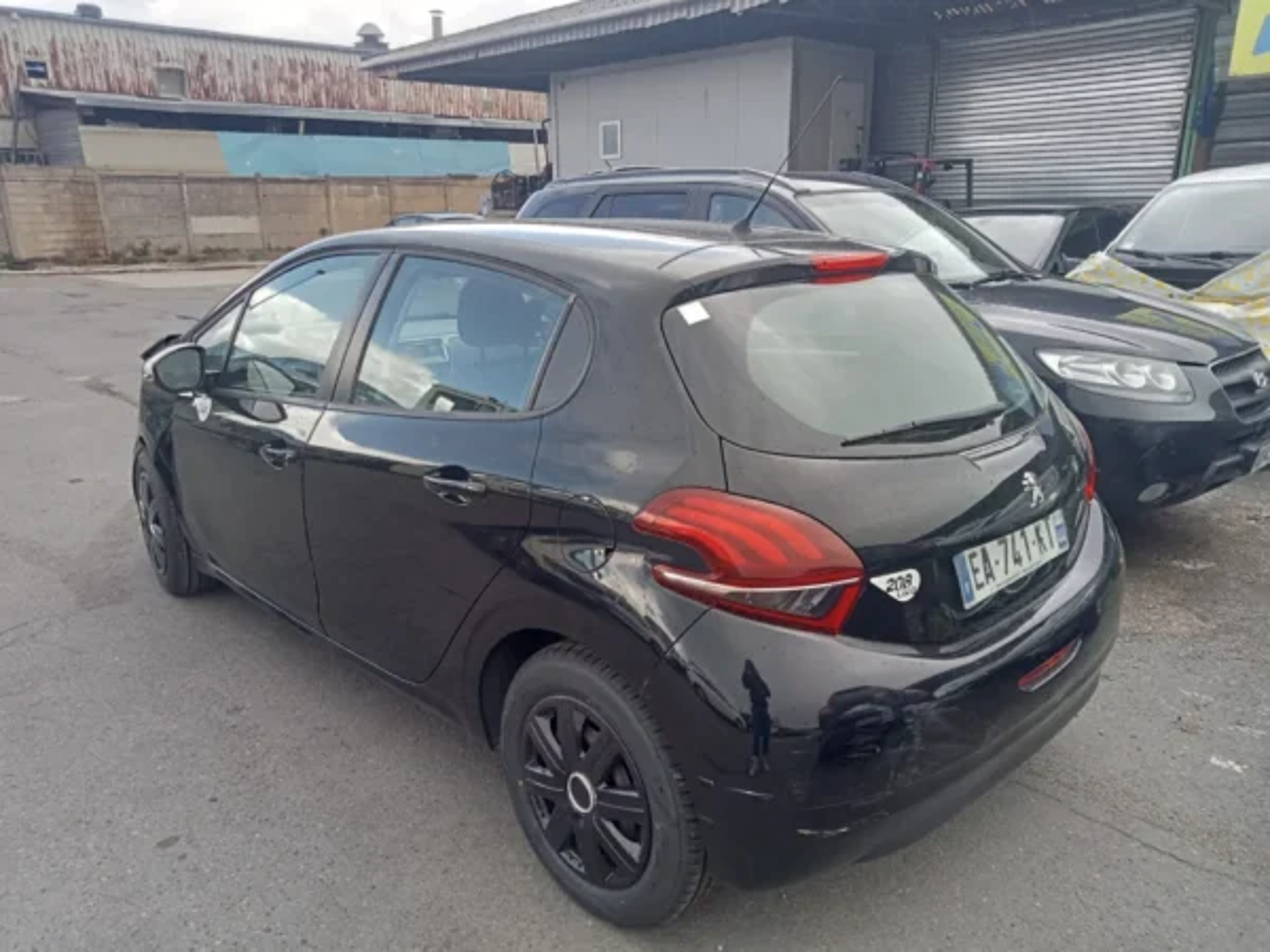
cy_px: 476
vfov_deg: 49.7
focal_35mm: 28
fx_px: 1027
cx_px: 635
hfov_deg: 63.4
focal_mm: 3.46
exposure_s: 1/102
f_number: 2.2
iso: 100
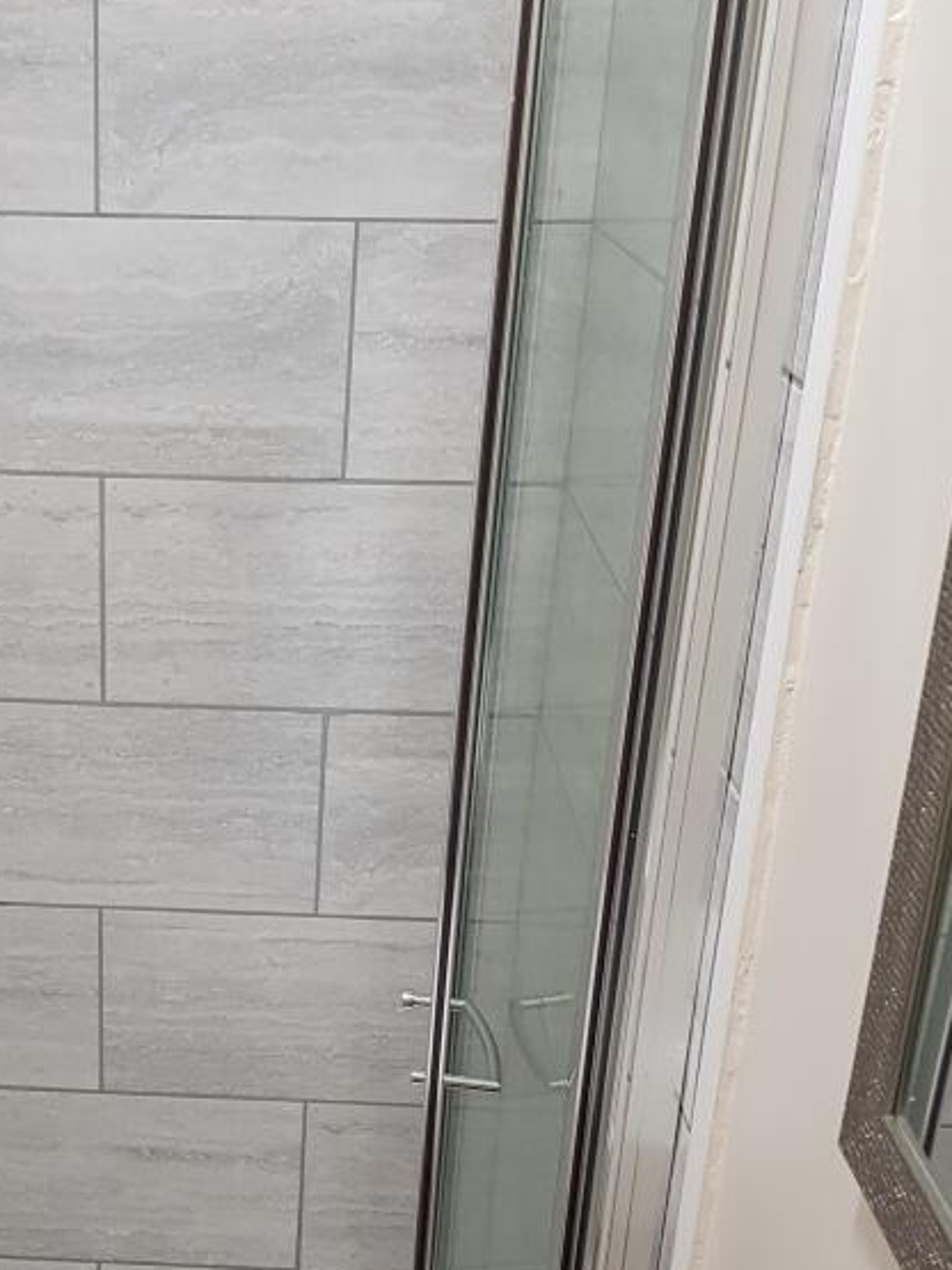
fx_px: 1761
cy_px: 863
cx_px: 117
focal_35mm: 48
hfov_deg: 29.2
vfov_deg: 39.1
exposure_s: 1/50
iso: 125
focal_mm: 4.2
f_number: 1.7
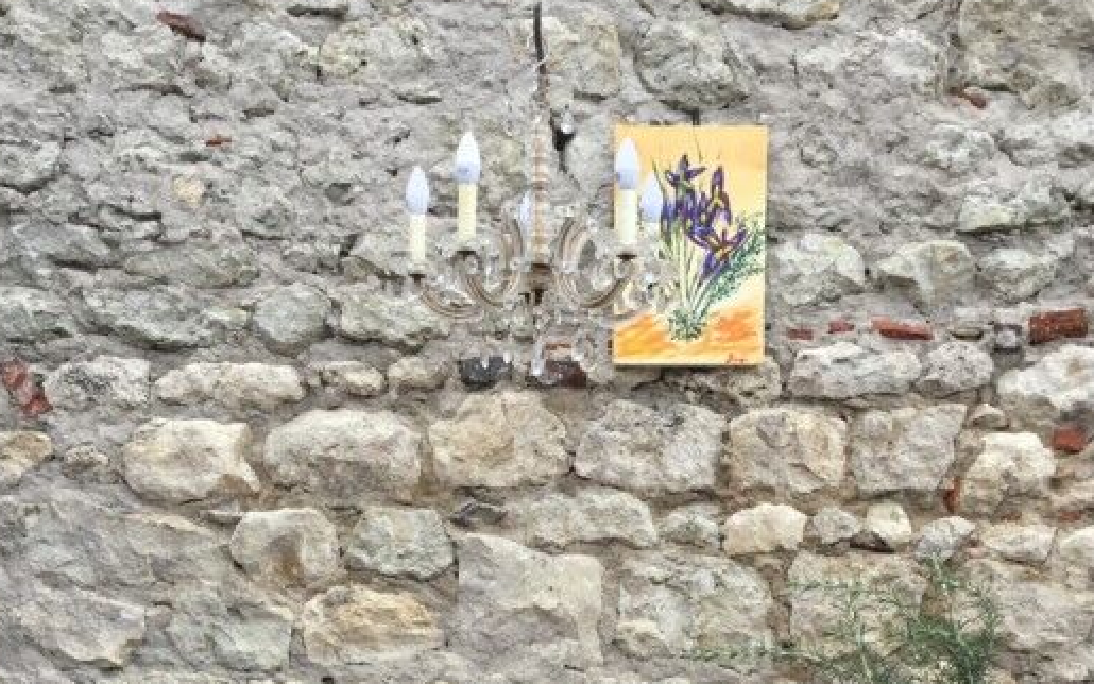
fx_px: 1521
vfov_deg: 23.8
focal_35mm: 51
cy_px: 750
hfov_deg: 39.6
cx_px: 576
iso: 25
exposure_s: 1/506
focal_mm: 3.3
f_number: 2.4
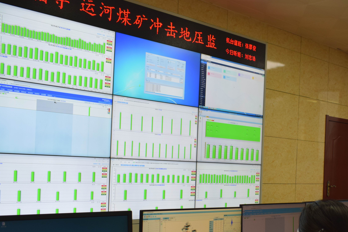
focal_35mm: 54
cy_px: 169
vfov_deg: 24.8
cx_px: 276
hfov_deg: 35.7
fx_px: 522
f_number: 5
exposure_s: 1/100
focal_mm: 20
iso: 400
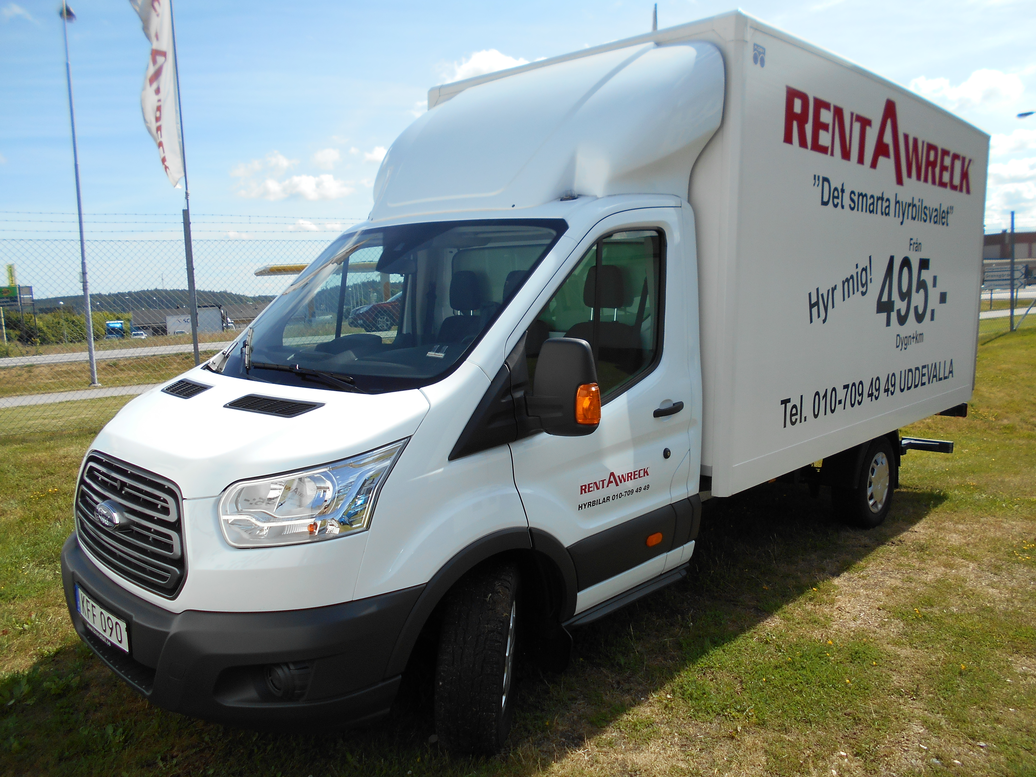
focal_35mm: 26
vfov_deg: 53.1
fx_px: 778
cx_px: 518
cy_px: 388
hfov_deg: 67.3
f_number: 3.2
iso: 80
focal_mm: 4.6
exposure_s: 1/1000
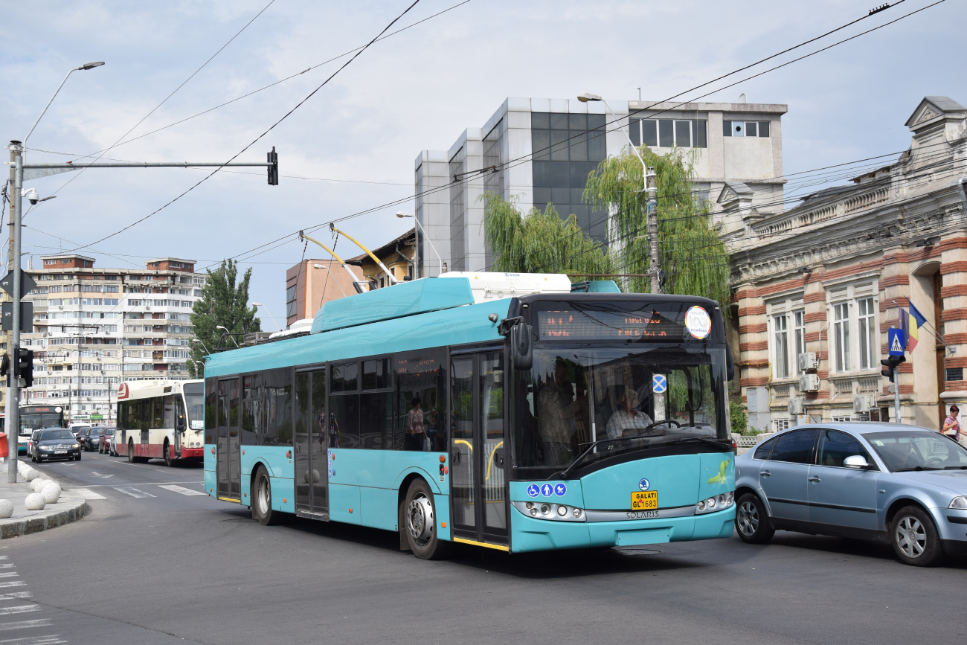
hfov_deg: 38.9
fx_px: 1370
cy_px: 322
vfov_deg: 26.5
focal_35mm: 51
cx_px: 484
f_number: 6.3
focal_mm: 34
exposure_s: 1/800
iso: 200
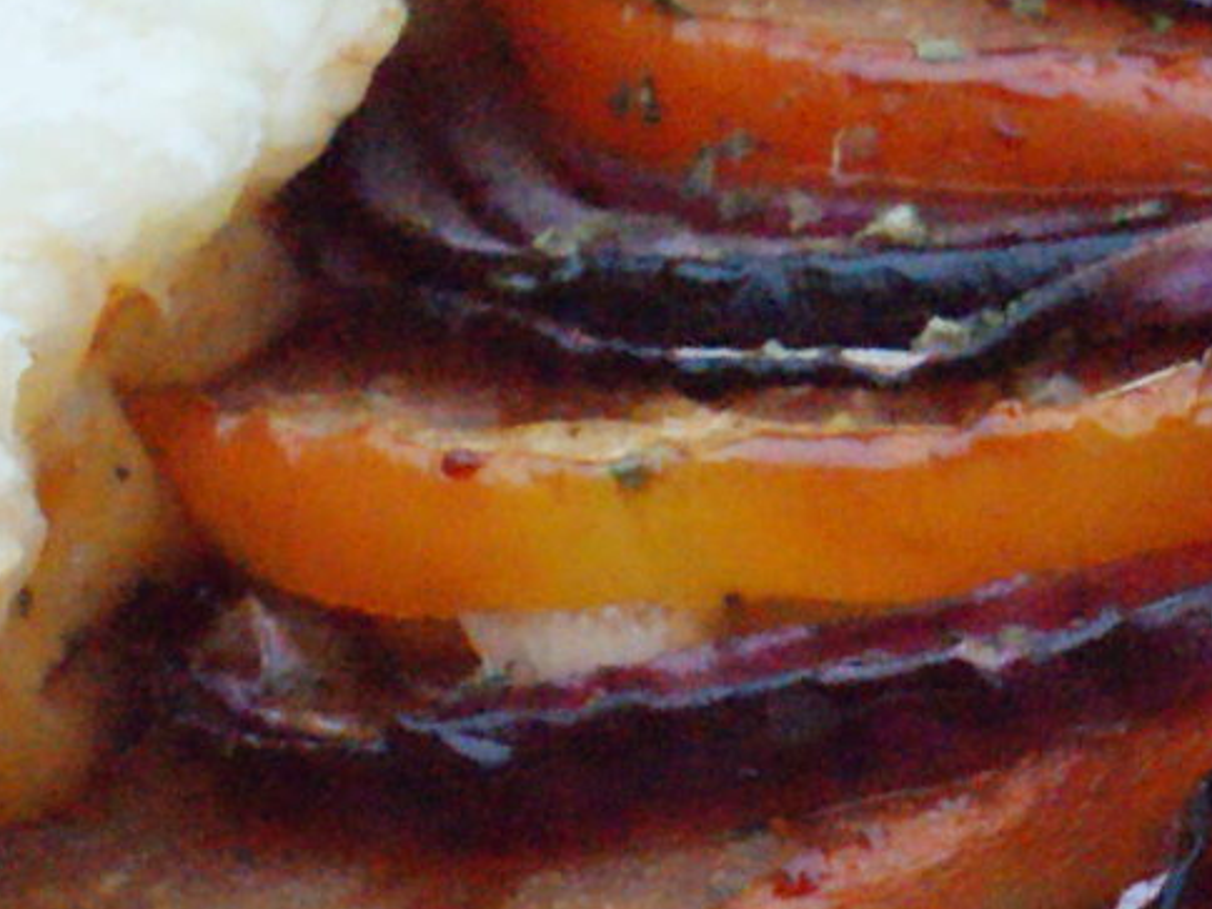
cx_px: 2504
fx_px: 10679
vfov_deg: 4.9
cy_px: 959
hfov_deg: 6.3
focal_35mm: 305
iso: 3200
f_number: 10
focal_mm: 40
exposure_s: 1/80
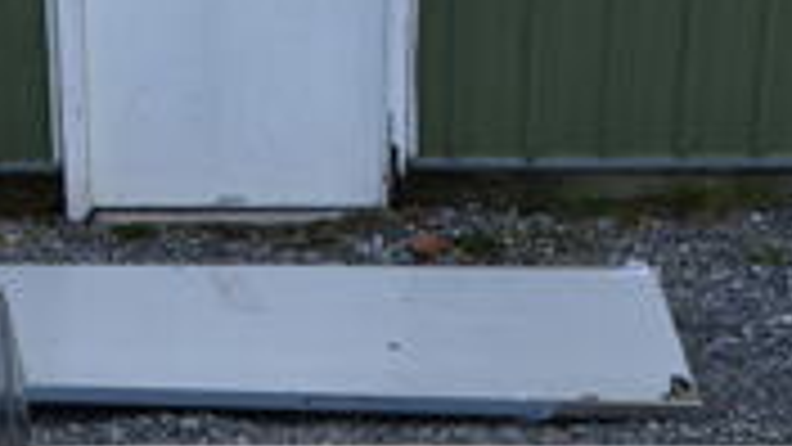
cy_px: 824
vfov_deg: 11.4
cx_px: 243
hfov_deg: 21.7
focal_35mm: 98
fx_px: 2058
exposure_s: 1/200
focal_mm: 18
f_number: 7.1
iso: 100
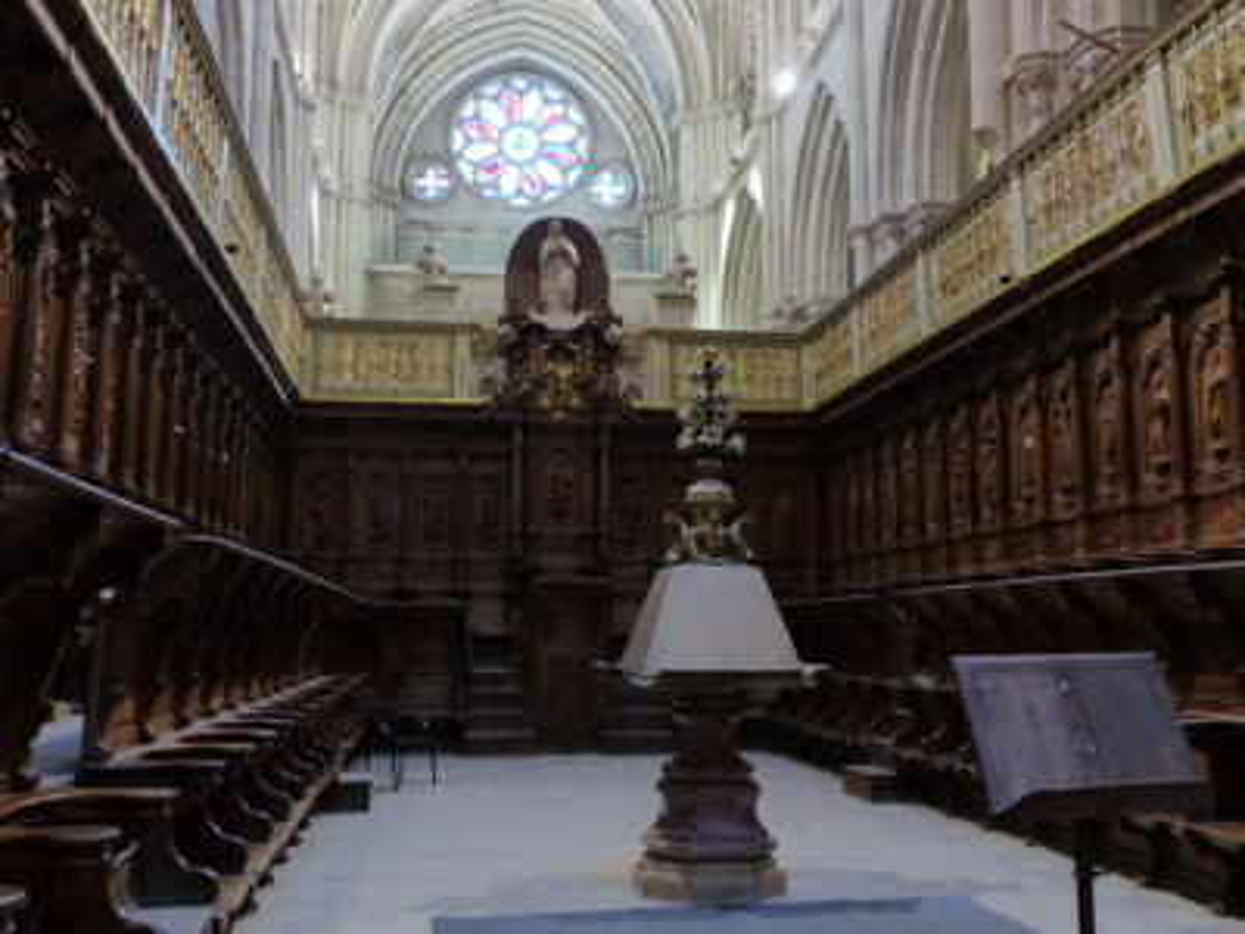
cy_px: 467
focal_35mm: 34
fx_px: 1223
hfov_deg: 54.0
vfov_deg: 41.8
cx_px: 622
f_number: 2.8
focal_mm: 6.2
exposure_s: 1/25
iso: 640
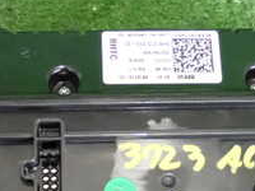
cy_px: 117
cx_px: 135
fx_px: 972
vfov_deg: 11.2
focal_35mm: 132
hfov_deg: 14.9
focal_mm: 7.84
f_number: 2.9
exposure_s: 1/80
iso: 2500
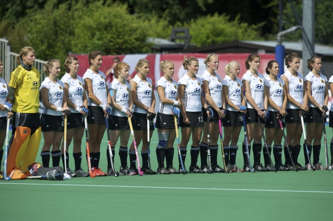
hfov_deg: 5.2
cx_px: 166
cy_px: 110
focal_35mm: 400
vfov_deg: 3.4
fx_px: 3697
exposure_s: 1/1250
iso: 250
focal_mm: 400
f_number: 6.3
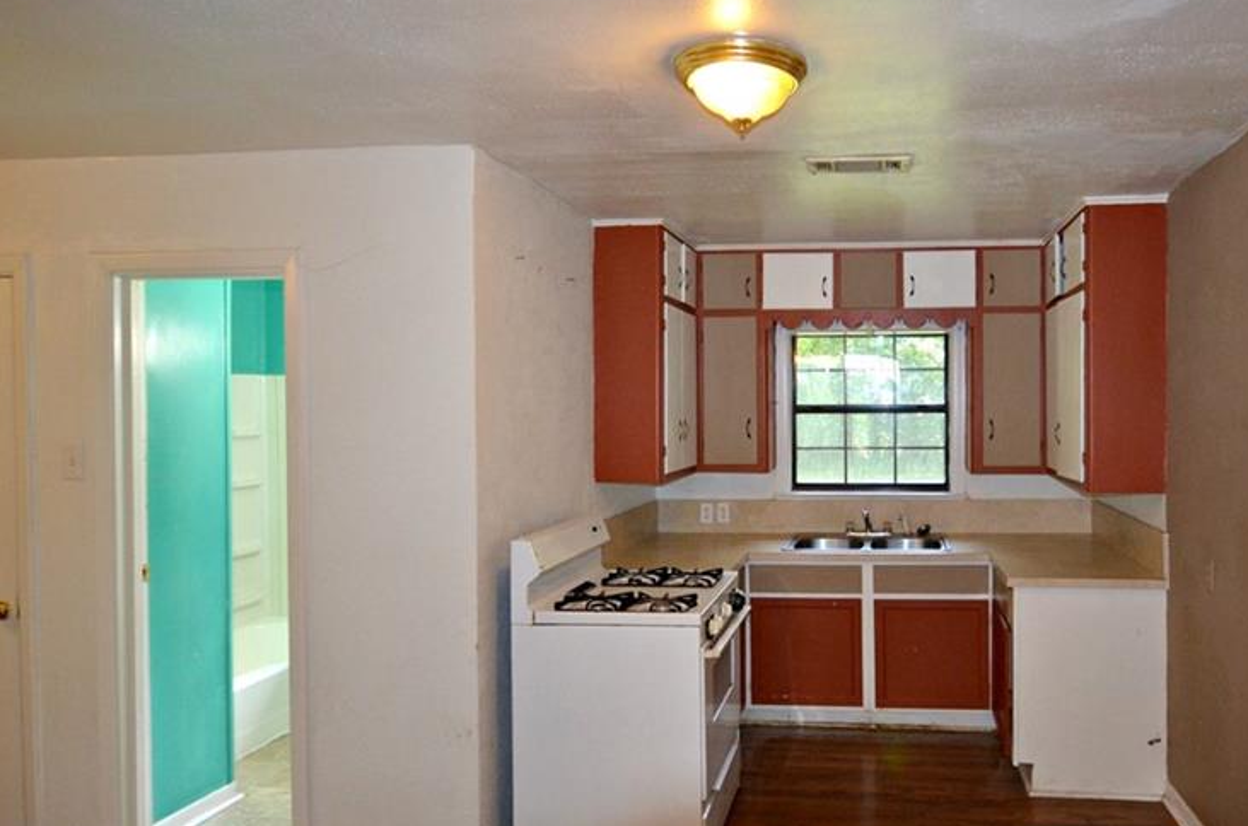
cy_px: 441
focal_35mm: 21
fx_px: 726
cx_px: 806
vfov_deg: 59.2
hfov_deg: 79.3
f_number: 4
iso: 900
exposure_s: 1/60
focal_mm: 10
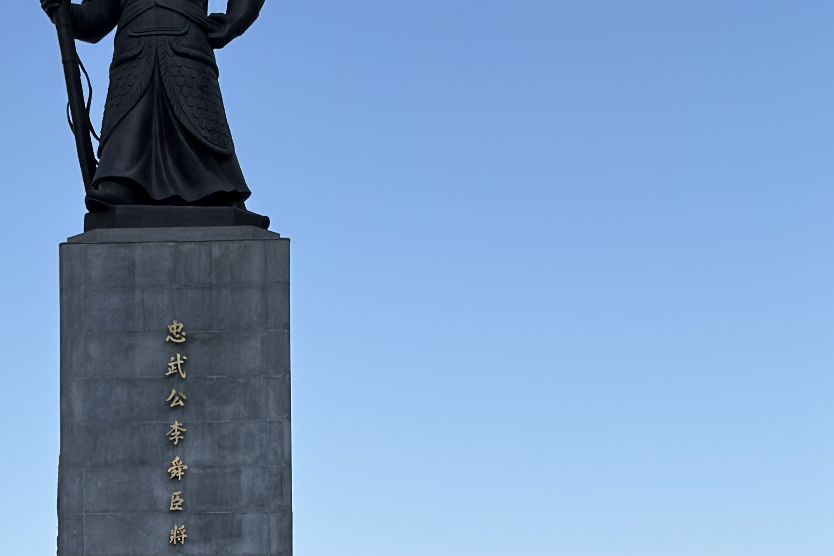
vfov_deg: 12.9
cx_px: -17
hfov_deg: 19.2
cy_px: 706
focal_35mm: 103
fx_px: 2386
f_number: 1.78
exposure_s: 1/3610
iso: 64
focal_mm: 6.76
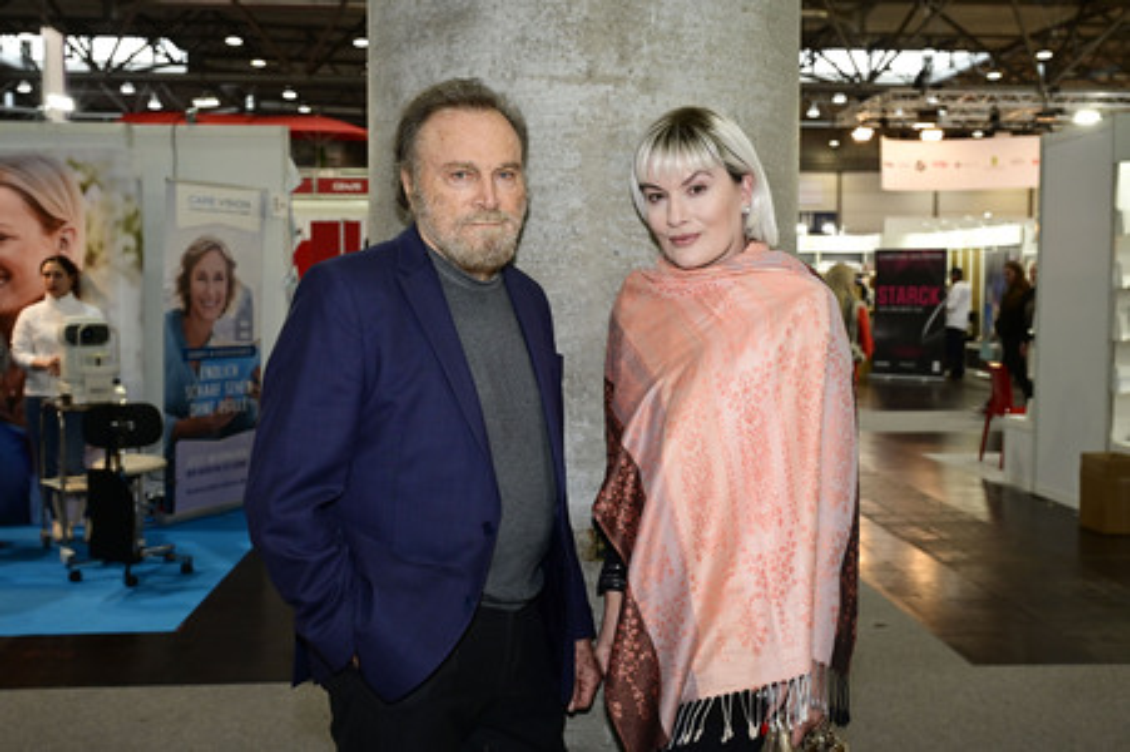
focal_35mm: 34
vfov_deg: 38.3
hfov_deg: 55.1
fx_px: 1082
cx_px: 565
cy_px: 376
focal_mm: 34.5
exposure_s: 1/200
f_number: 5
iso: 1600
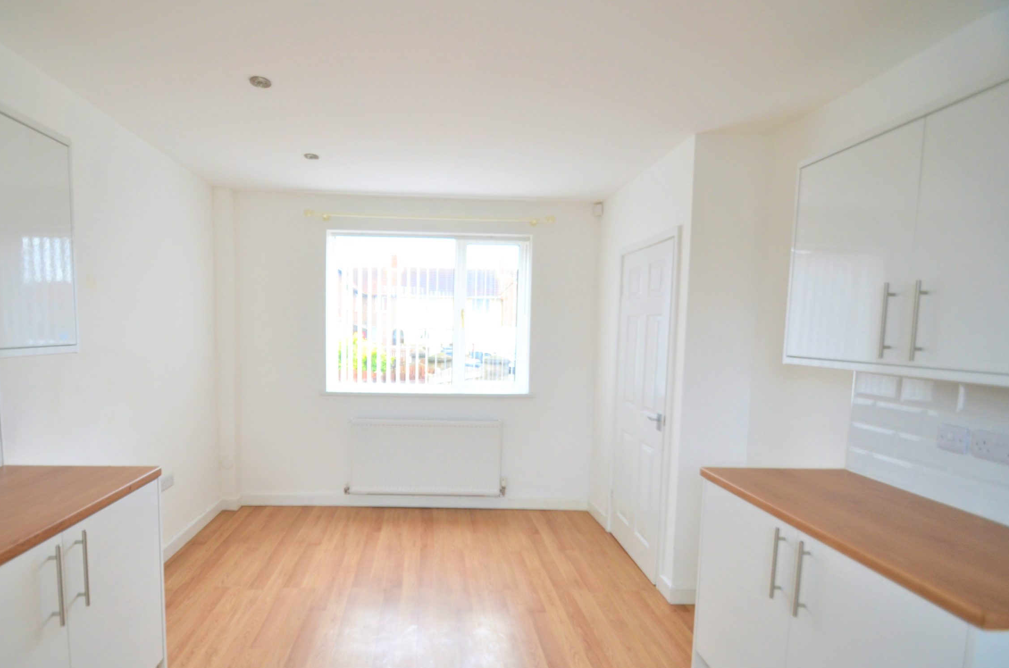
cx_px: 444
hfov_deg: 93.0
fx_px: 475
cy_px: 356
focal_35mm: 17
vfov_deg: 70.1
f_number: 4
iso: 500
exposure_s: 1/60
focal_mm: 10
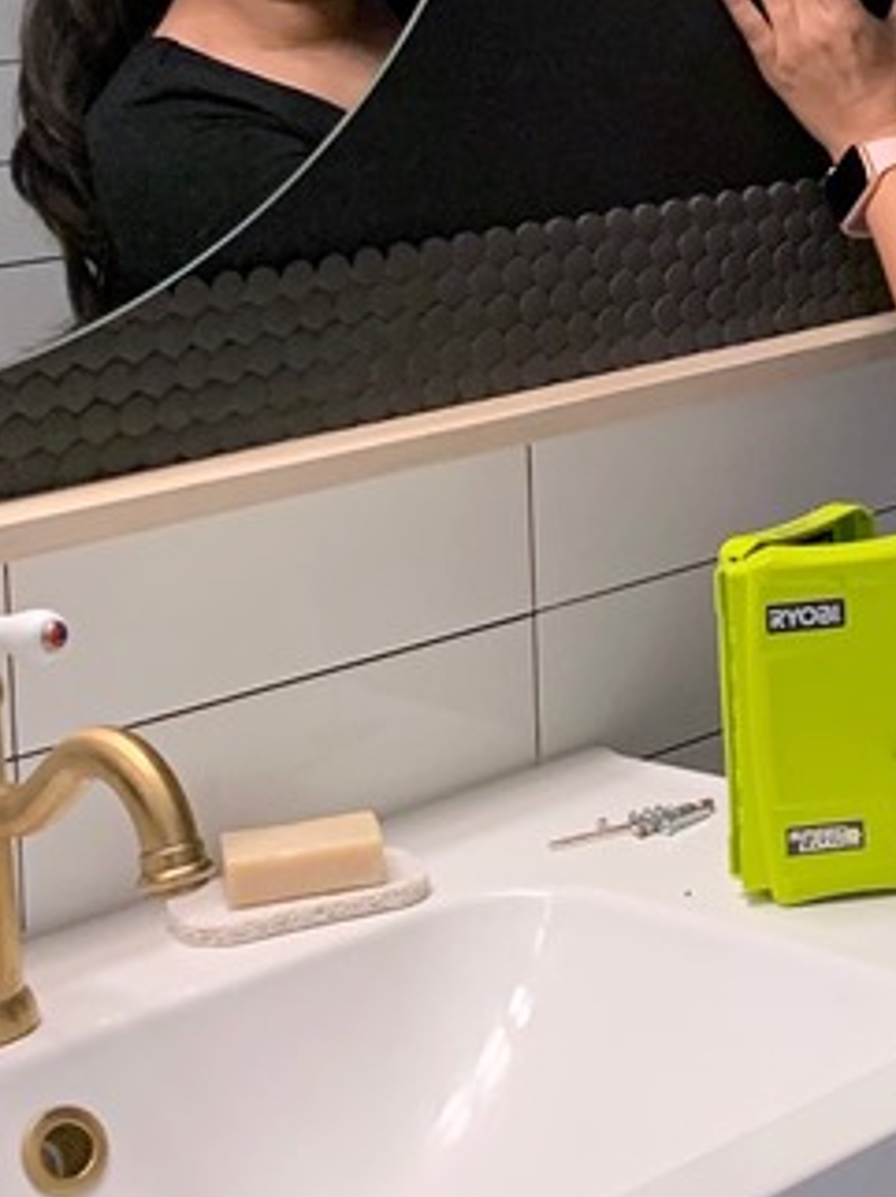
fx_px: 2903
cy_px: -7
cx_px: 1272
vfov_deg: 22.4
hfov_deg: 16.3
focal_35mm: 84
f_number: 1.8
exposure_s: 1/60
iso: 160
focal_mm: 4.25
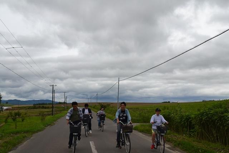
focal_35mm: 36
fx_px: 229
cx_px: 114
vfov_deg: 36.9
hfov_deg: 53.1
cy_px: 76
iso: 100
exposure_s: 1/250
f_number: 8
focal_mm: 24
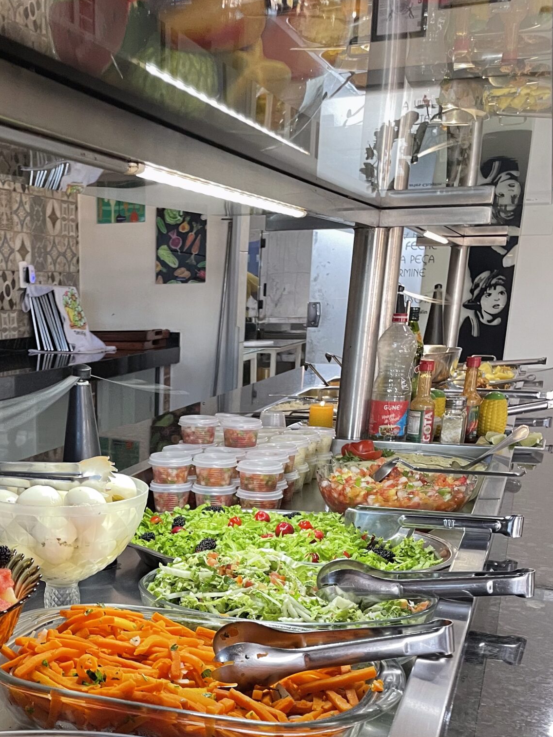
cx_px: 93
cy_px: 622
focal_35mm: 44
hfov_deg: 31.8
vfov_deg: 40.6
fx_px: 937
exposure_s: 1/60
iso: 80
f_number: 1.6
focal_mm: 4.2
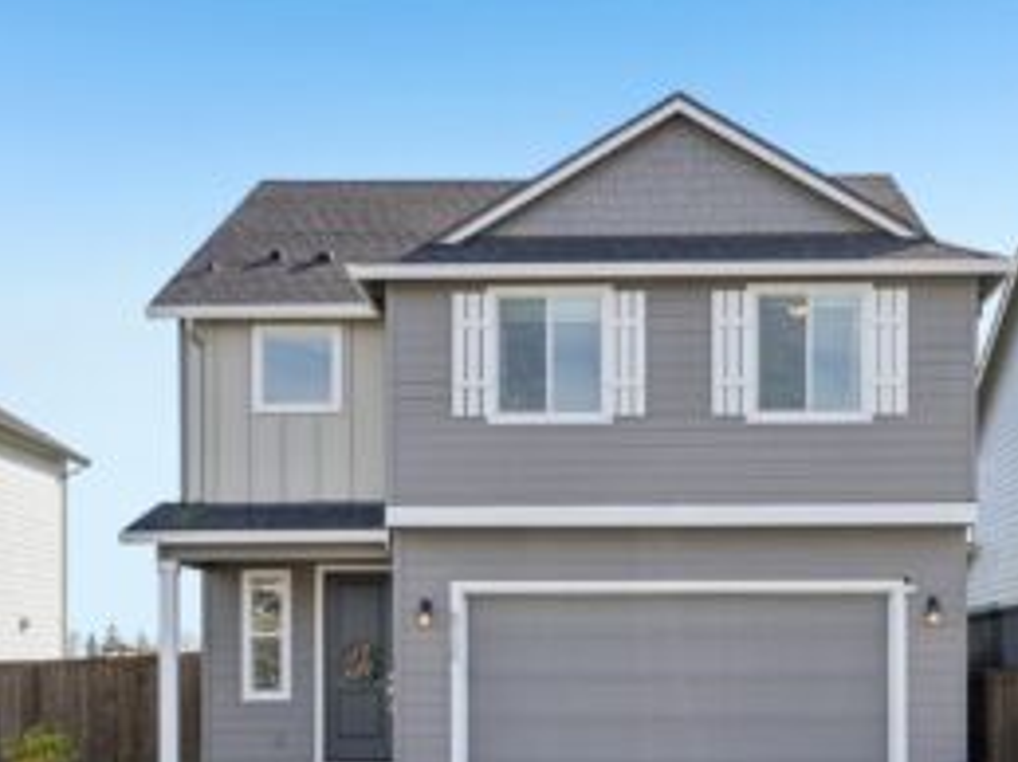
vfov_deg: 27.8
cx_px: 590
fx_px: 1529
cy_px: 509
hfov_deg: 36.7
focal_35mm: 52
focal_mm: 35
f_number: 8
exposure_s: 1/160
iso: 100
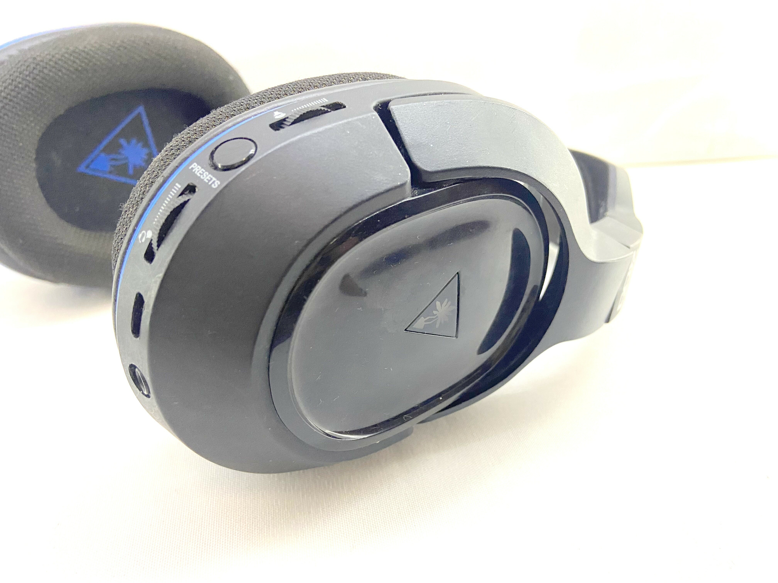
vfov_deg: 53.1
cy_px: 292
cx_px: 389
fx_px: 584
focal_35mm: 26
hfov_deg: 67.3
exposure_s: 1/50
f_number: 1.8
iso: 200
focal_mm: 4.25
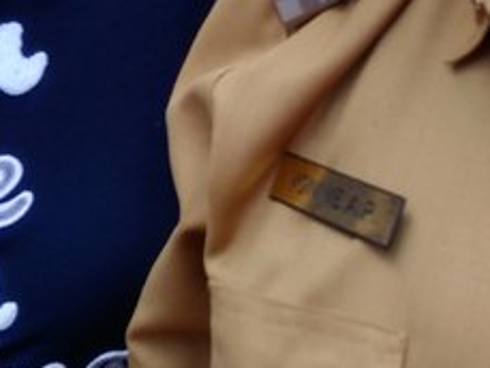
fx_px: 1331
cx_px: 244
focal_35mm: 94
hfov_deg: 20.9
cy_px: -139
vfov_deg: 14.9
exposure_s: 1/315
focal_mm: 3.57
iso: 100
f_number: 2
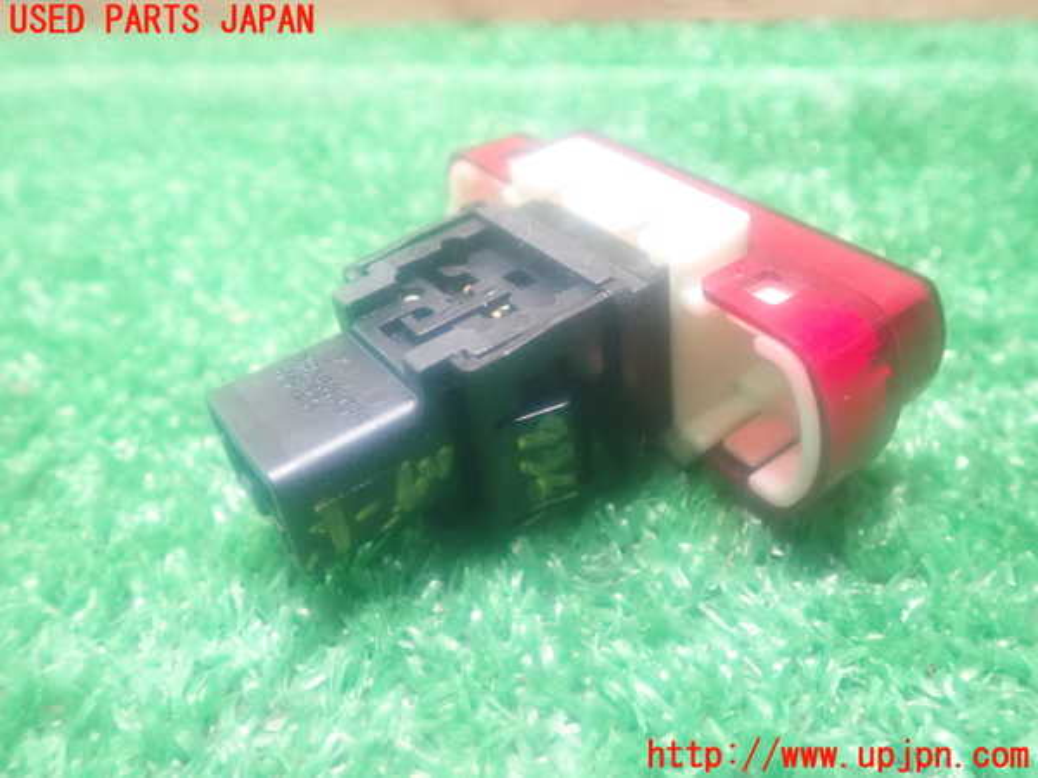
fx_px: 900
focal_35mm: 30
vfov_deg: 46.8
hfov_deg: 60.0
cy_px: 389
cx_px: 519
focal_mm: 5.5
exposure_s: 1/25
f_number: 2.3
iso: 1600
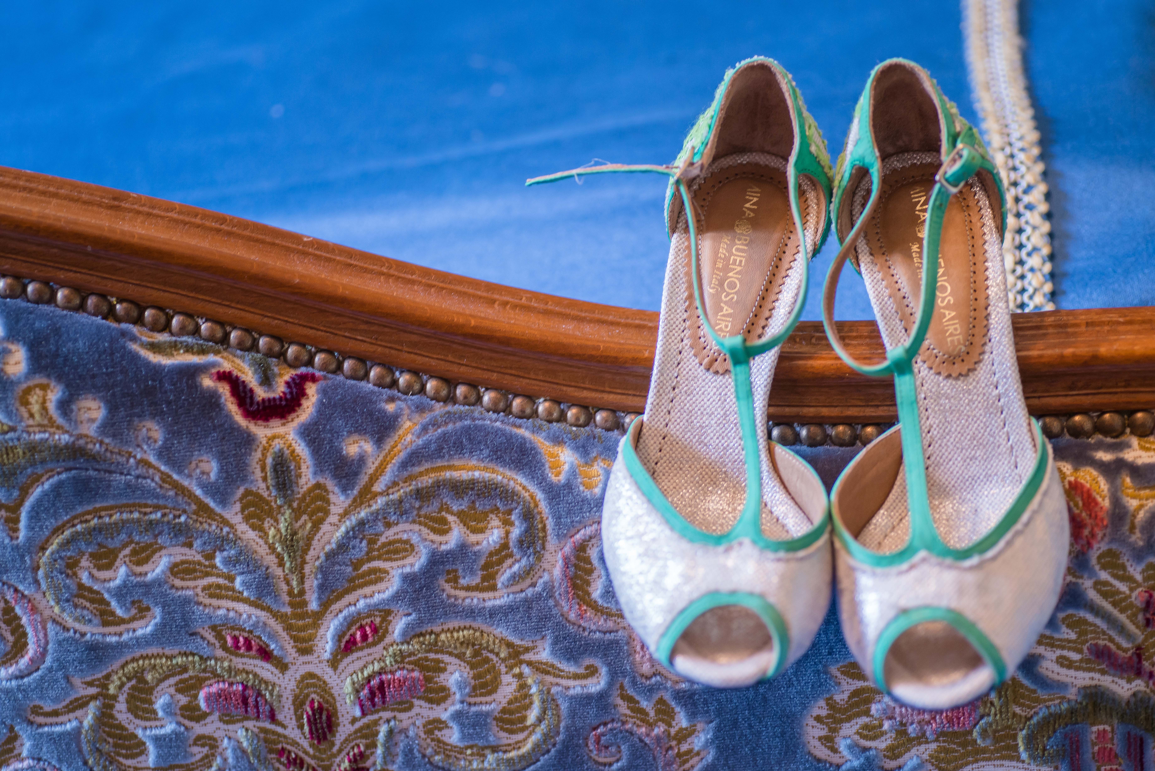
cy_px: 386
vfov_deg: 15.2
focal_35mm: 90
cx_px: 578
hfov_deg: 22.6
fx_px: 2888
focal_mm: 90
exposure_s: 1/50
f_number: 3.2
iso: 800
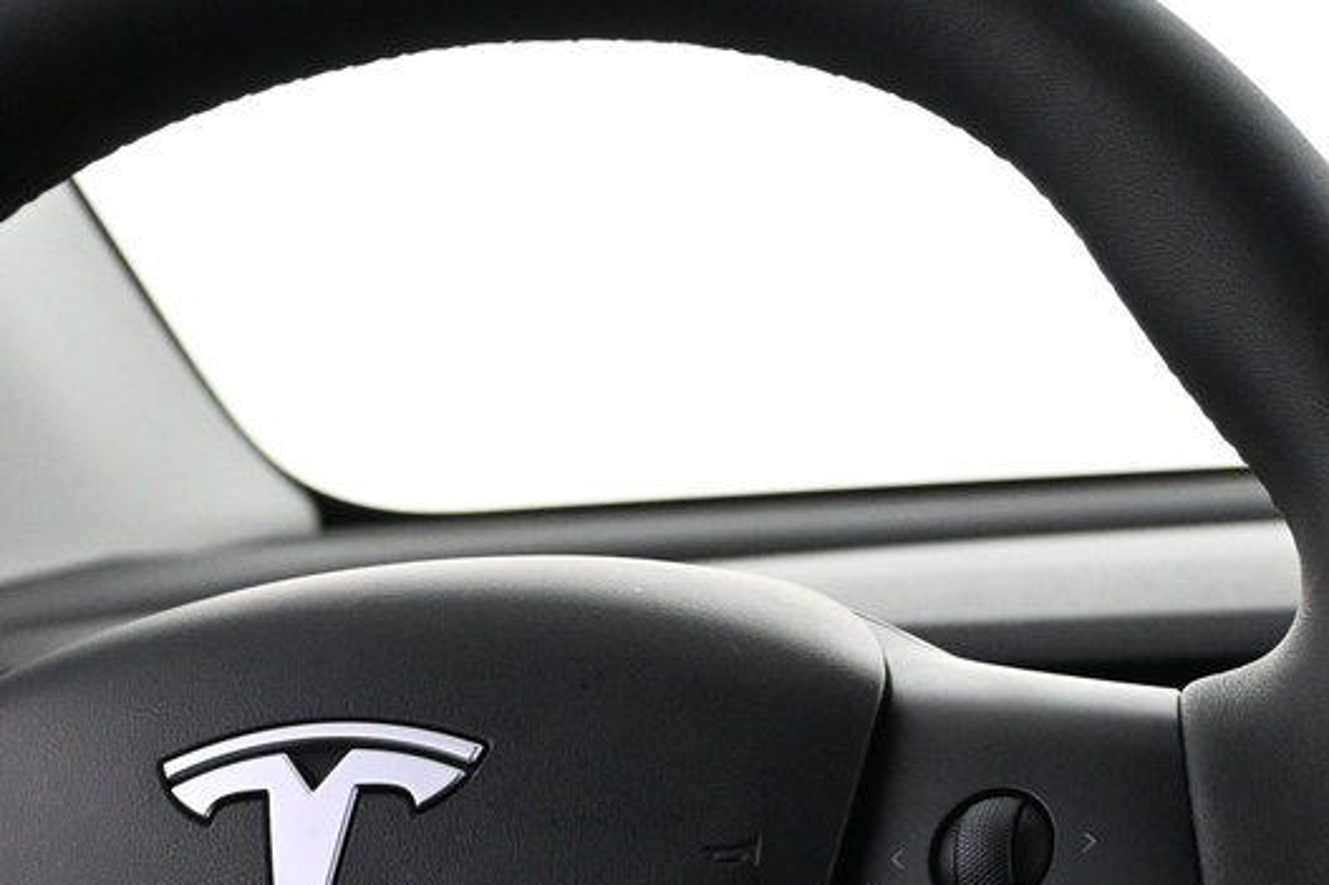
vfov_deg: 11.3
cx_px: 308
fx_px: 4428
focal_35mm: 120
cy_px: 893
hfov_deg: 17.0
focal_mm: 26
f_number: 4.5
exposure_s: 1/30
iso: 1600
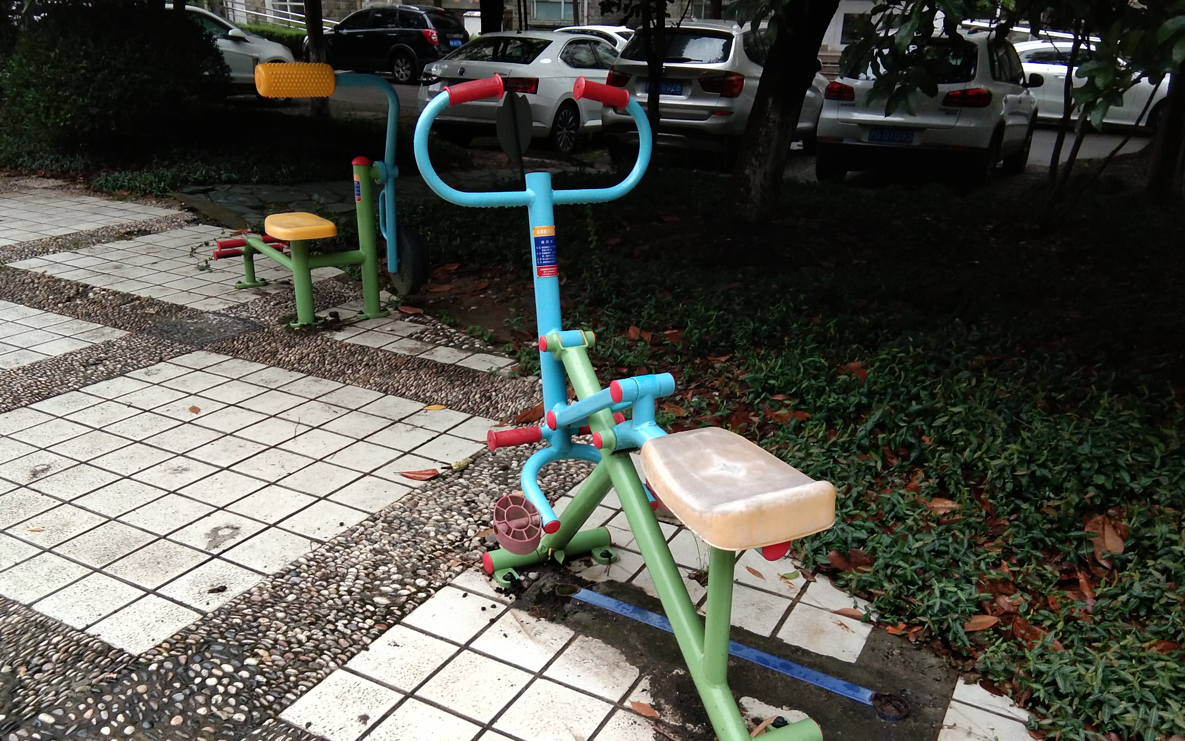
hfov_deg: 56.7
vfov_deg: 37.1
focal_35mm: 34
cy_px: 440
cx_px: 584
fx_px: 1098
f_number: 2.2
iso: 400
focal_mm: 3.69
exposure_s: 1/25
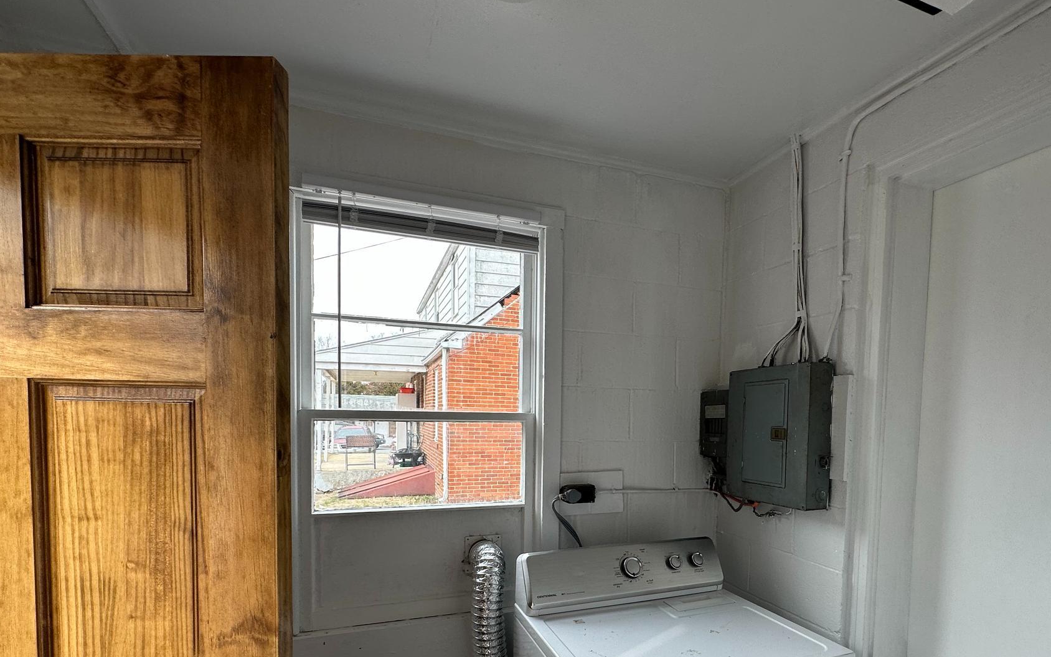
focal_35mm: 18
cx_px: 563
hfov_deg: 90.9
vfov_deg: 63.2
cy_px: 442
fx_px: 516
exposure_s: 1/134
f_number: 2.2
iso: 40
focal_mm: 2.2
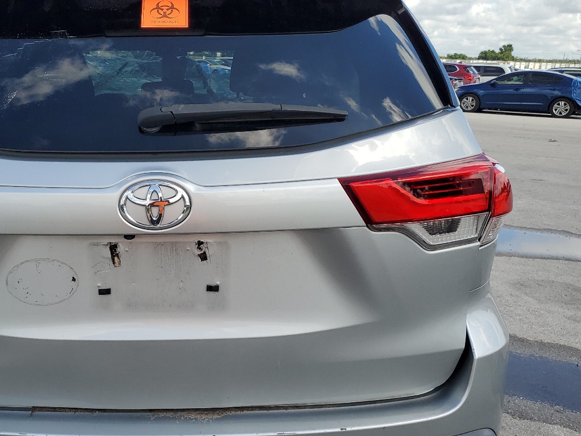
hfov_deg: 46.3
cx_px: 152
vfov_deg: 36.8
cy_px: 238
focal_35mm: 39
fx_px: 655
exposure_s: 1/2500
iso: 50
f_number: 1.5
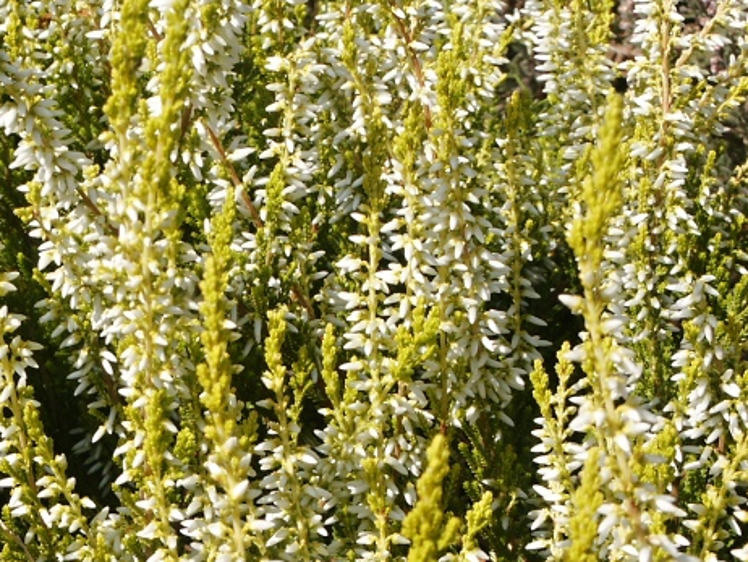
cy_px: 227
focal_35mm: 135
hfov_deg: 14.5
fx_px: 2919
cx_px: 113
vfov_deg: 11.0
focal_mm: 15.51
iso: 64
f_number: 8
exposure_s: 1/180
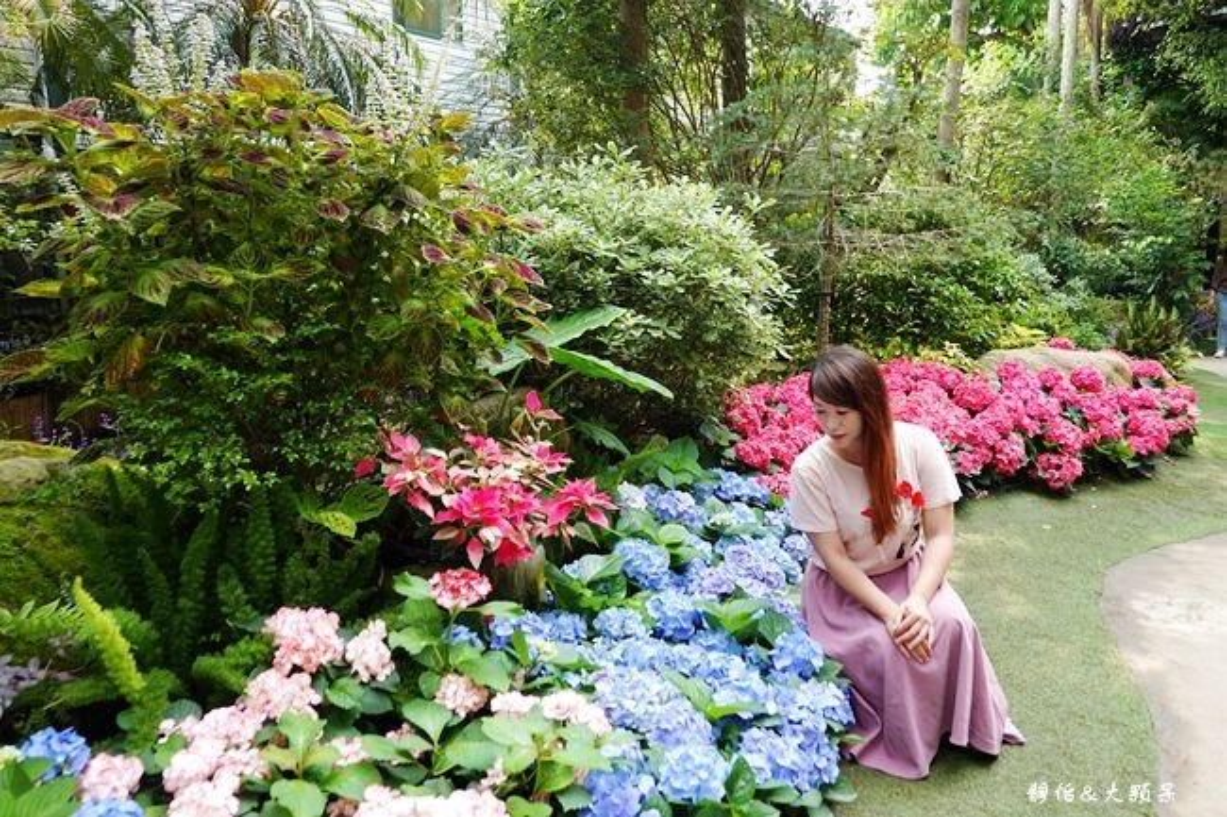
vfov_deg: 43.6
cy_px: 408
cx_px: 614
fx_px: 1022
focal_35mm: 30
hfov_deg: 61.9
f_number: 3.2
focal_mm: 11.06
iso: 125
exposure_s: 1/125
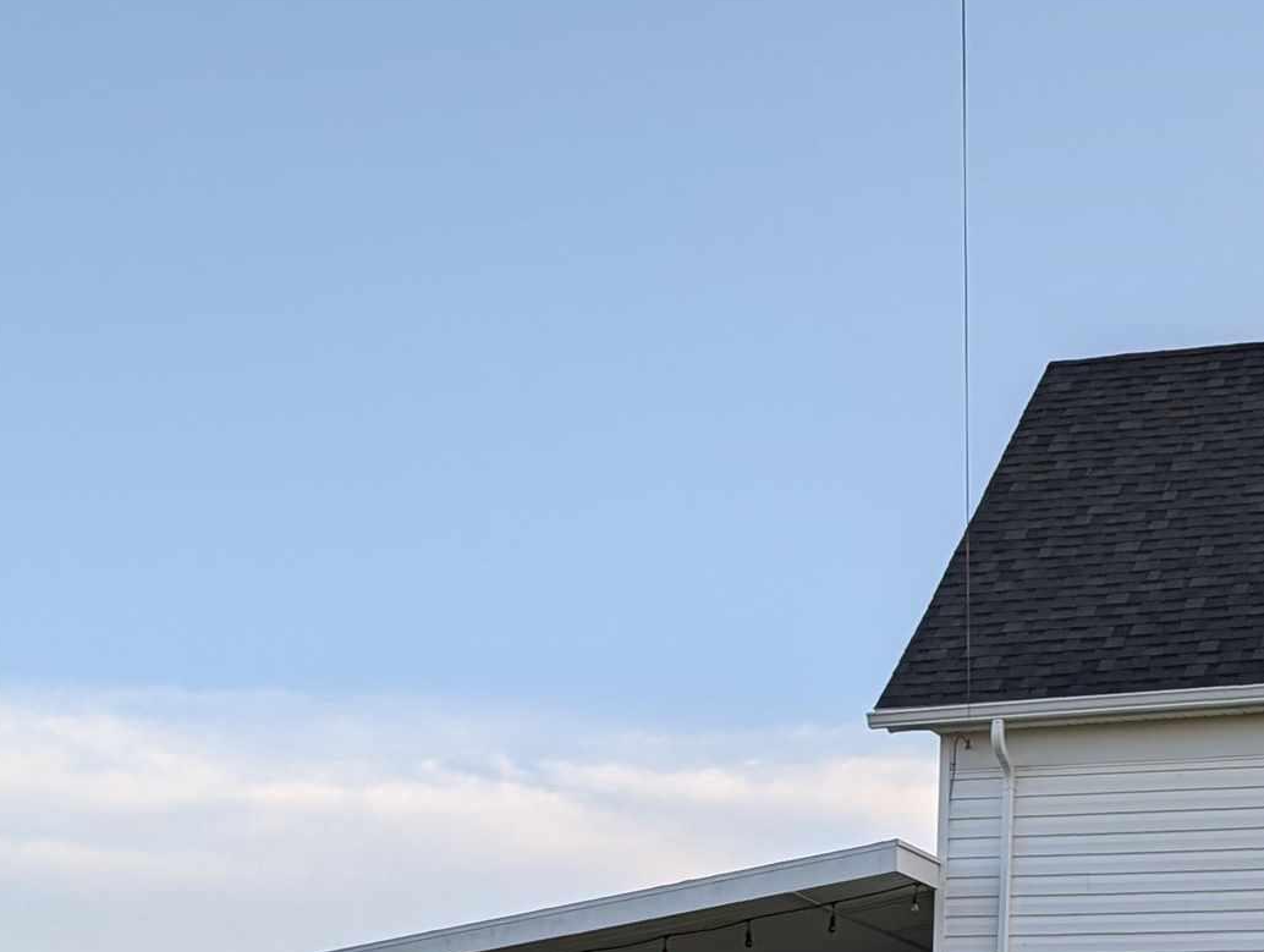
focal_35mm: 71
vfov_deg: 19.0
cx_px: 806
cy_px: 1282
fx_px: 2597
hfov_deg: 27.2
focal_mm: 6.9
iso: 20
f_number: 1.68
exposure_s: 1/3115
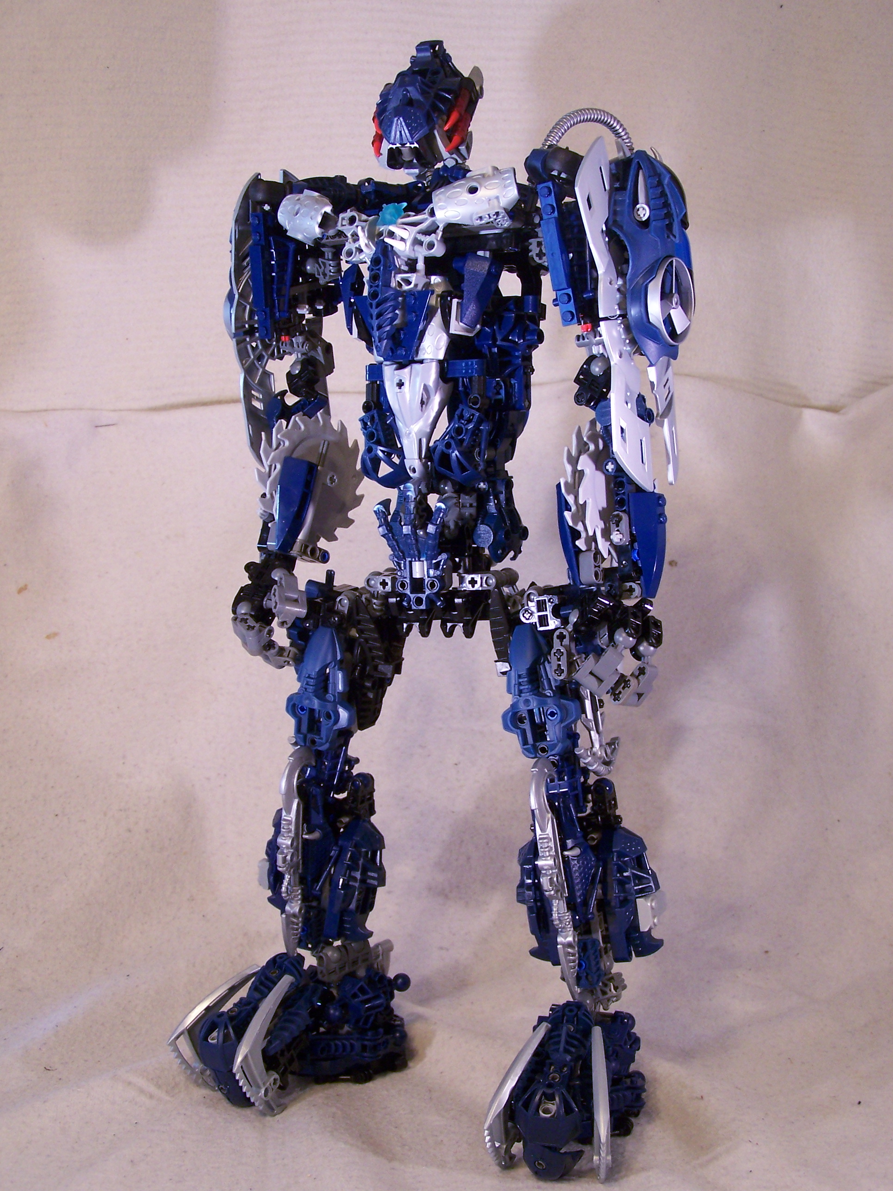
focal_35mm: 51
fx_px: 1754
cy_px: 596
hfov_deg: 28.6
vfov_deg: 37.5
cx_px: 446
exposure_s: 1/8
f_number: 3
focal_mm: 8.5
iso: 140
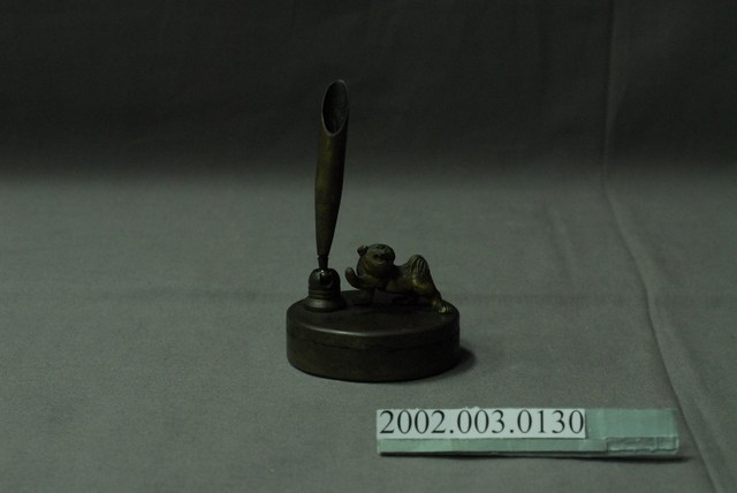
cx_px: 368
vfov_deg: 15.2
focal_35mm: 90
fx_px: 1844
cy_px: 246
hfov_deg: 22.6
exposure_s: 1/13
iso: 1000
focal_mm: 60
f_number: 10
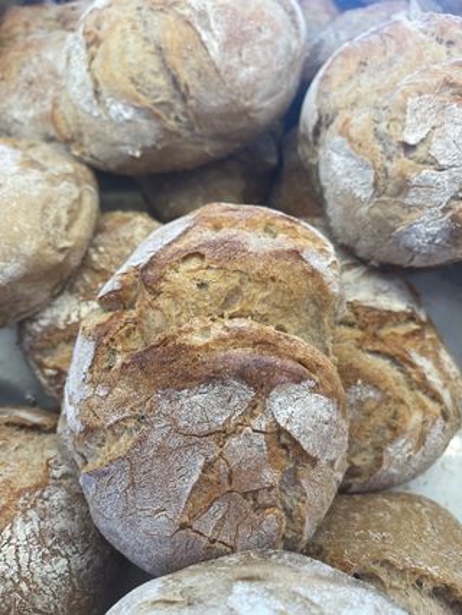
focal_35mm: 26
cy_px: 308
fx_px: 462
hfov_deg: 53.1
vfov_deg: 67.3
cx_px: 231
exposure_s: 1/100
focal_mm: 5.1
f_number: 1.6
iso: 100
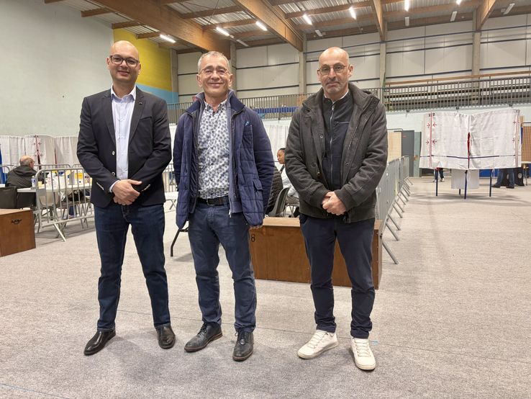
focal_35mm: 26
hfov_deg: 67.3
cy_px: 200
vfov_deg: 53.1
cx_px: 266
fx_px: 399
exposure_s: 1/50
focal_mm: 5.96
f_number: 1.6
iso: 100
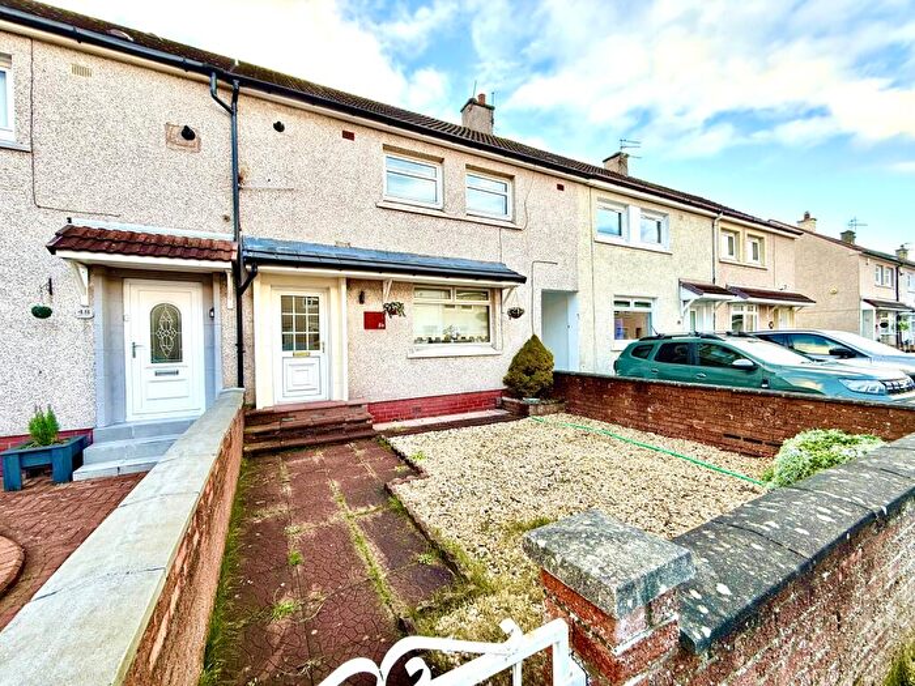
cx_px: 458
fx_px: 370
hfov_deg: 102.1
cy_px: 343
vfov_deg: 85.7
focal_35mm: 14
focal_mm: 2.22
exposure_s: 1/102
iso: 40
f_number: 2.2
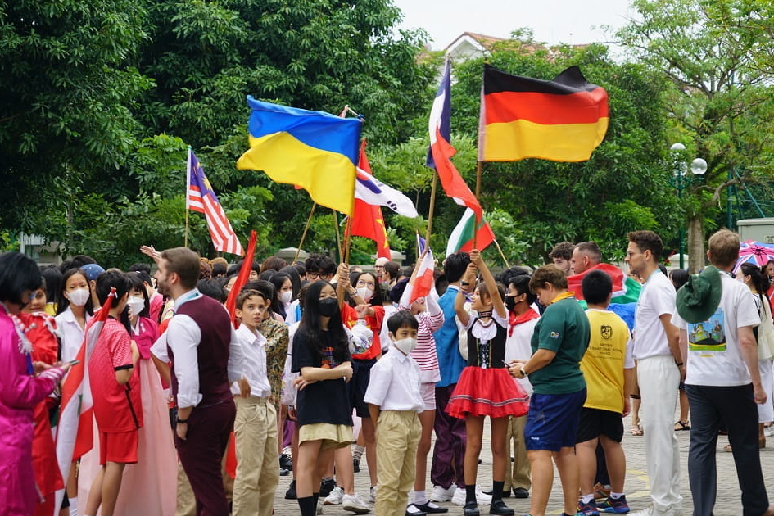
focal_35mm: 127
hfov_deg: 16.1
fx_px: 2730
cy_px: 245
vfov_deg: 10.8
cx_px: 408
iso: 125
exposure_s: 1/125
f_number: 6.3
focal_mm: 120
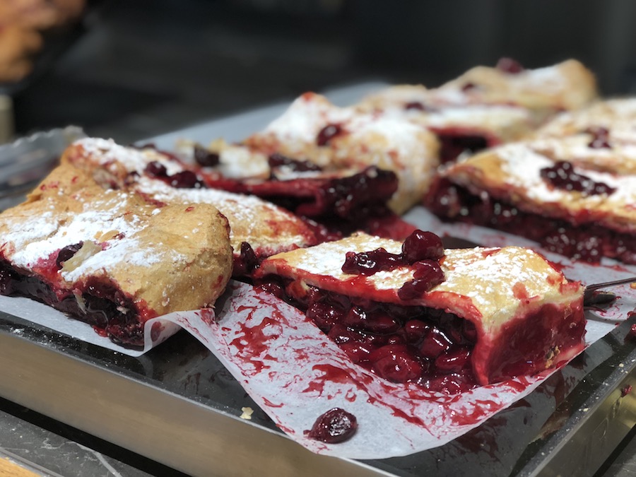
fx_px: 1047
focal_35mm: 57
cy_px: 238
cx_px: 318
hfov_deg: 33.8
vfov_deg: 25.7
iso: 25
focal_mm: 6.6
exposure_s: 1/33
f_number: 2.8
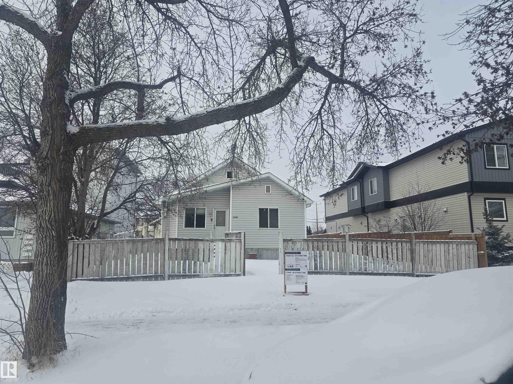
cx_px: 256
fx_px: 341
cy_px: 192
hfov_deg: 73.9
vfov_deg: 58.9
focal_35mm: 23
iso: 12
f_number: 1.7
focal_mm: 6.3
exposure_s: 1/769
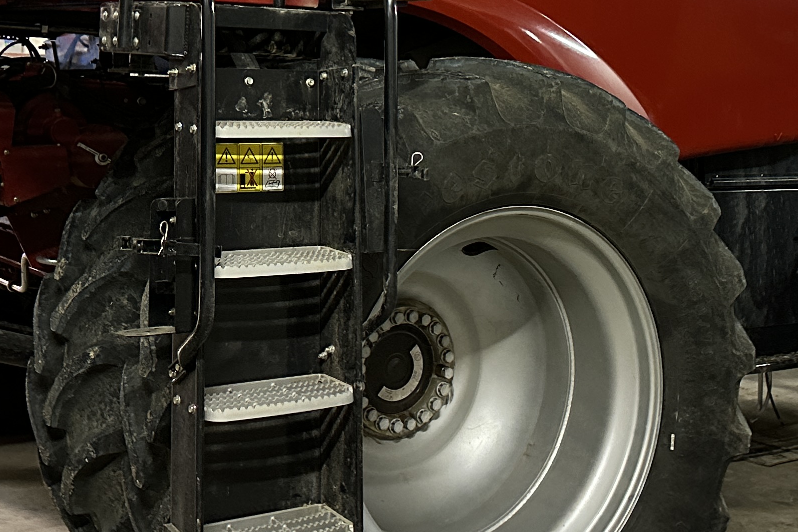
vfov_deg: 21.0
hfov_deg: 31.8
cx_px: 465
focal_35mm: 63
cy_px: 35
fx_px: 1396
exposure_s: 1/30
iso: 1000
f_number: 1.78
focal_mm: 6.86
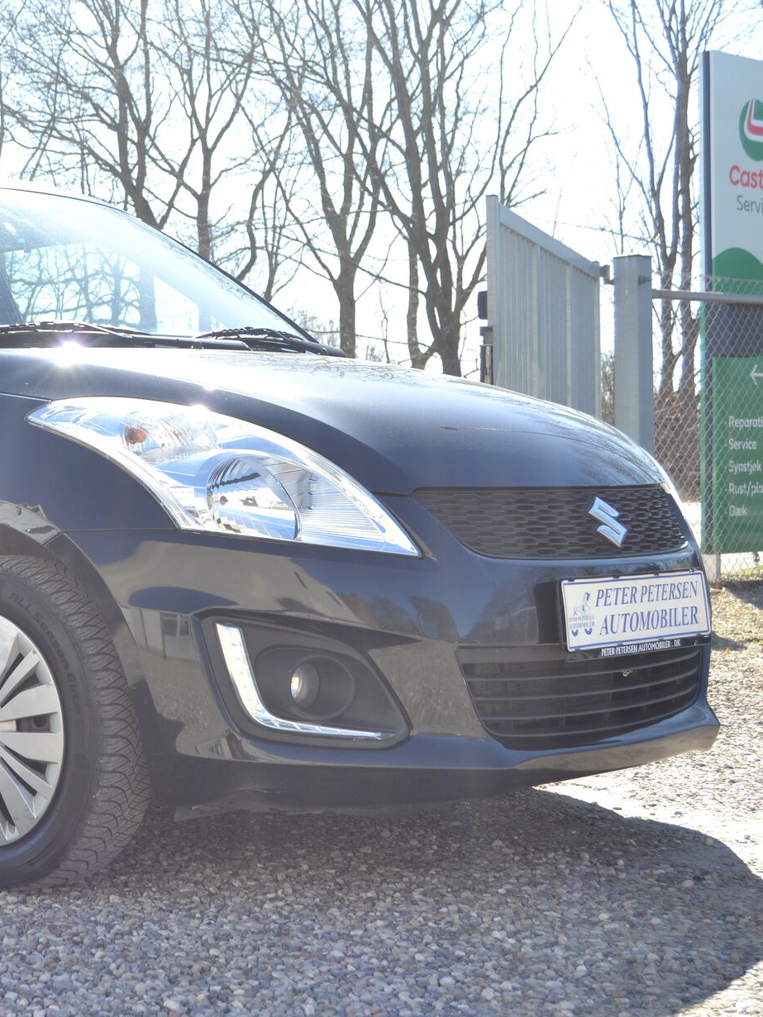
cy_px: 513
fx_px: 1852
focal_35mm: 63
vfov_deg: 30.7
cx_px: 9
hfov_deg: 22.4
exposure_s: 1/160
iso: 100
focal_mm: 28
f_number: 6.3
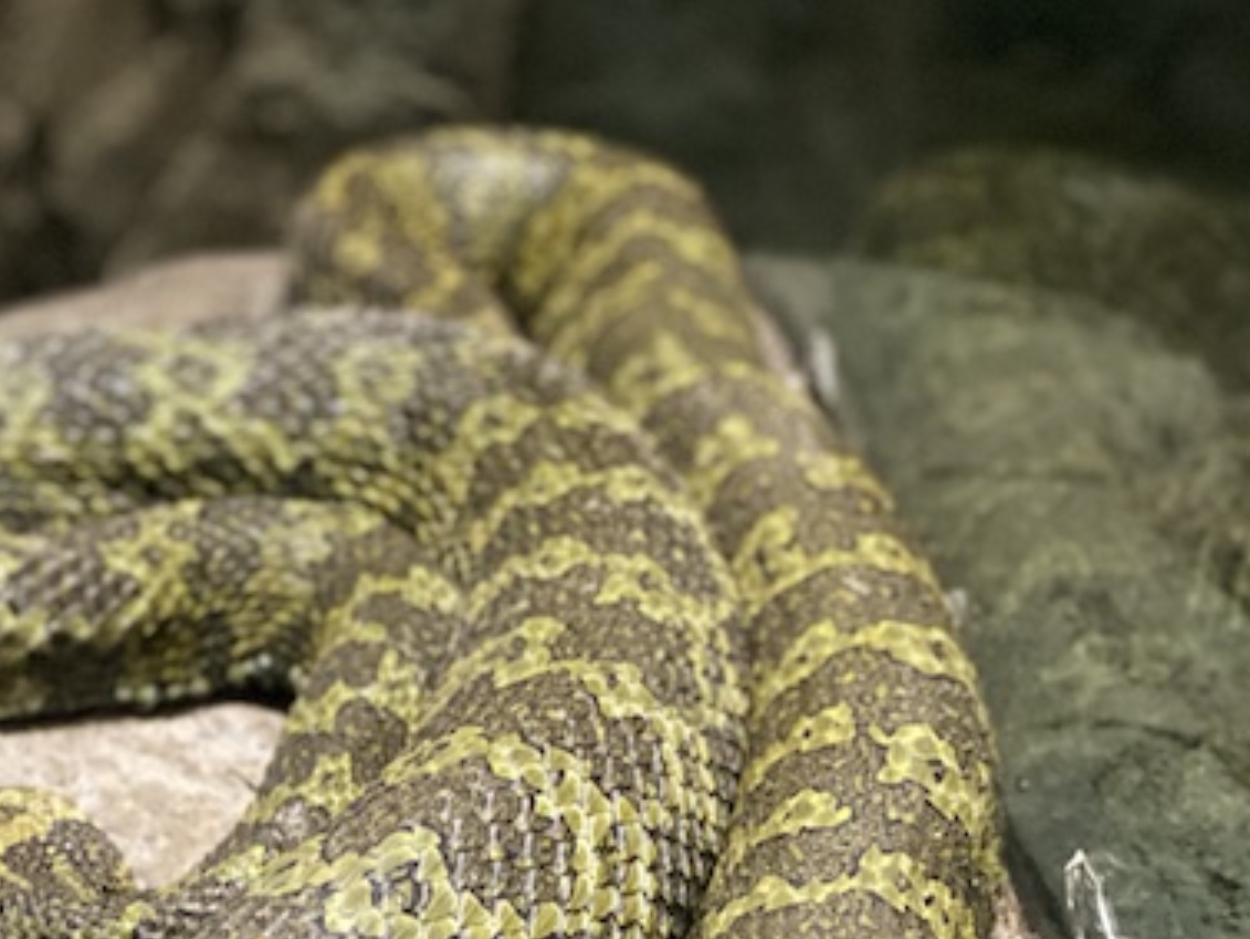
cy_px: 971
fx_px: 4479
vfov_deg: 11.8
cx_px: -153
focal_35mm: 124
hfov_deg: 15.4
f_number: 2
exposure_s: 1/22
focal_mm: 6
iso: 500
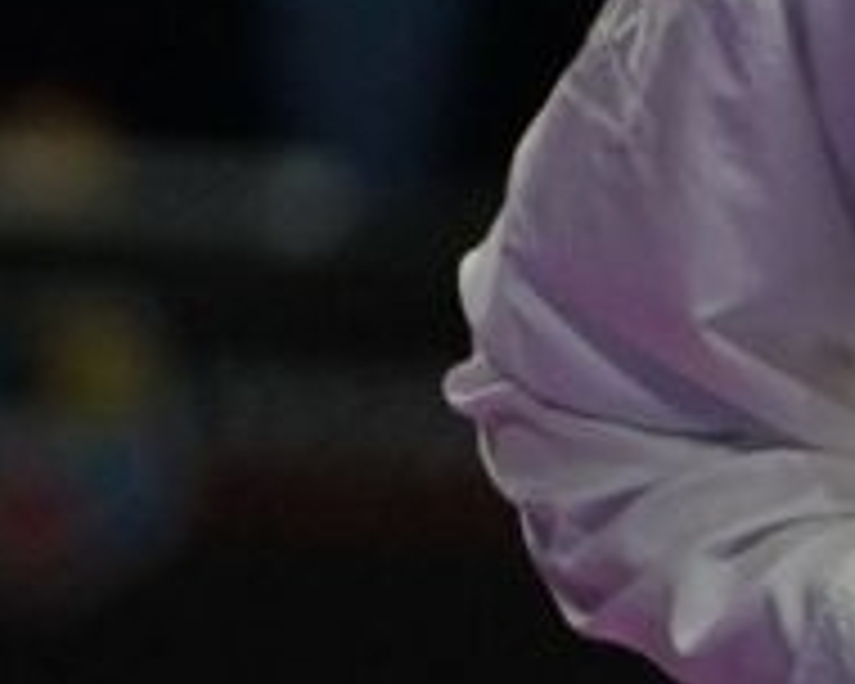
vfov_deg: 0.6
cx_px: 3614
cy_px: 621
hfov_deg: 0.7
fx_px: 67639
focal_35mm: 2673
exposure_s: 1/1000
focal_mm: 200
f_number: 2.8
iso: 1000
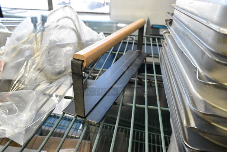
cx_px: 114
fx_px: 170
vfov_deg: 48.0
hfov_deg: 67.3
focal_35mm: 27
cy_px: 76
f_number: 9
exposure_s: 1/320
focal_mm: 18
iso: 6400
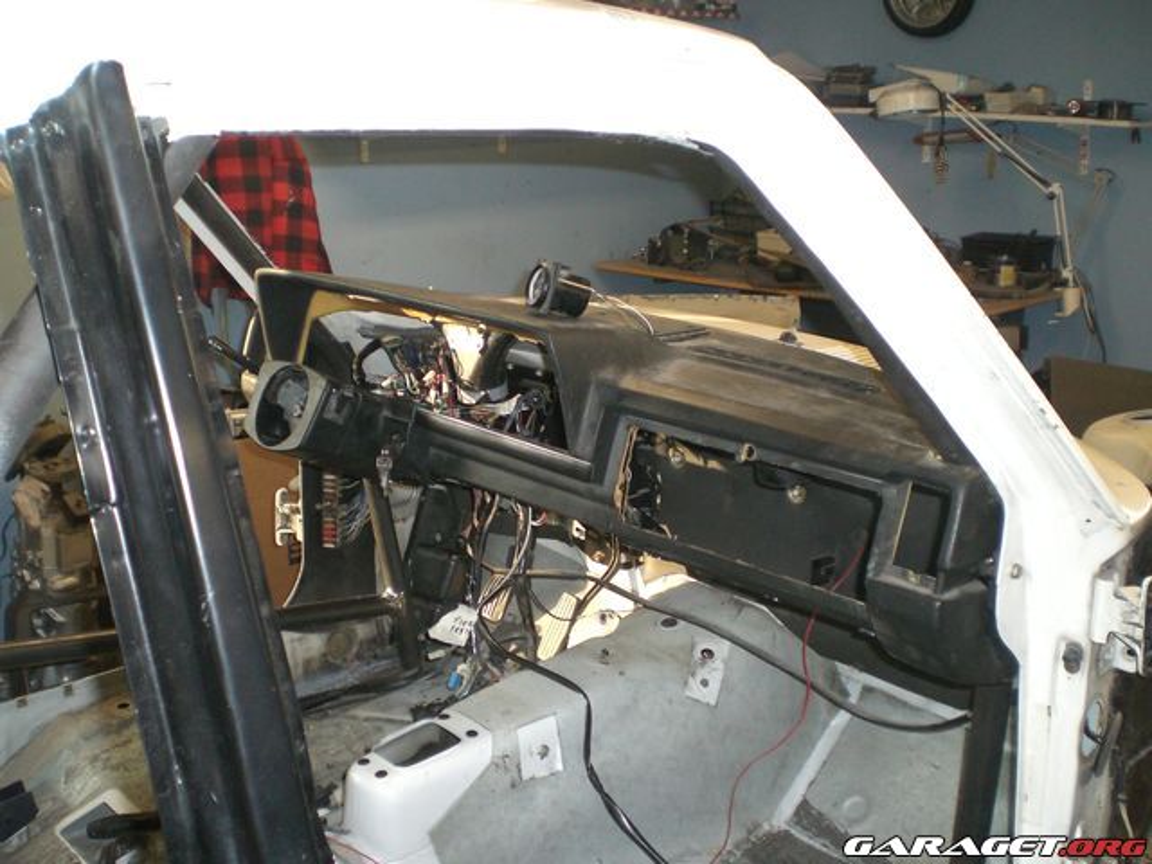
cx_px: 576
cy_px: 432
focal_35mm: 38
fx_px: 1265
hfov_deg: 49.0
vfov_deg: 37.7
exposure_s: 1/60
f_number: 3.1
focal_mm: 6.3
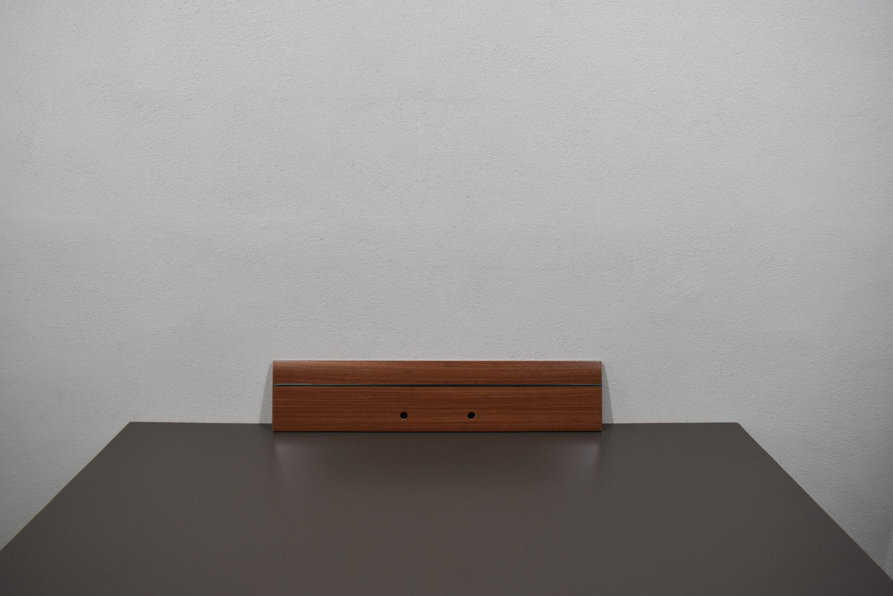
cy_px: 298
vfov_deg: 43.6
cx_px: 446
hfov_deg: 61.9
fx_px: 744
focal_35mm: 30
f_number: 5.6
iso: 400
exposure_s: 1/125
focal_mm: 20
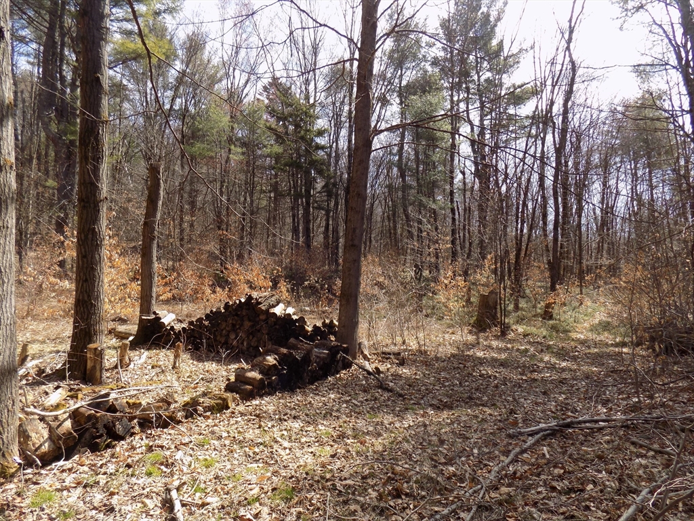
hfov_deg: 73.9
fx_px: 461
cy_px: 260
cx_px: 347
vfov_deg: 58.9
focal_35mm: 23
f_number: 3.1
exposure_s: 1/320
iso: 80
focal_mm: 4
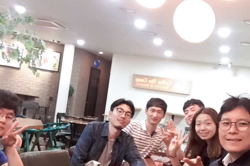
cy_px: 112
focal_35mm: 47
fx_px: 326
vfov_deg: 28.4
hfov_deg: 41.6
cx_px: 157
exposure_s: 1/30
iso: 160
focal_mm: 2.65
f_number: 2.2
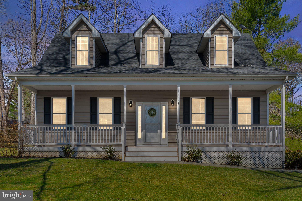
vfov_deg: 40.0
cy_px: 100
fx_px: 277
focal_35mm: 33
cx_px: 151
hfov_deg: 57.2
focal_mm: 33
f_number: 11
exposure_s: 1/400
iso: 250
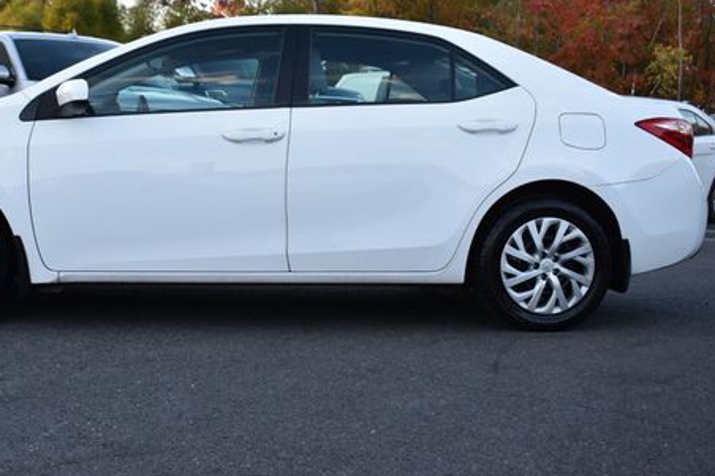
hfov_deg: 38.4
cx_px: 229
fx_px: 1012
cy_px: 204
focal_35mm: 51
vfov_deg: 26.4
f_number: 5.6
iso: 400
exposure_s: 1/125
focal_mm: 24
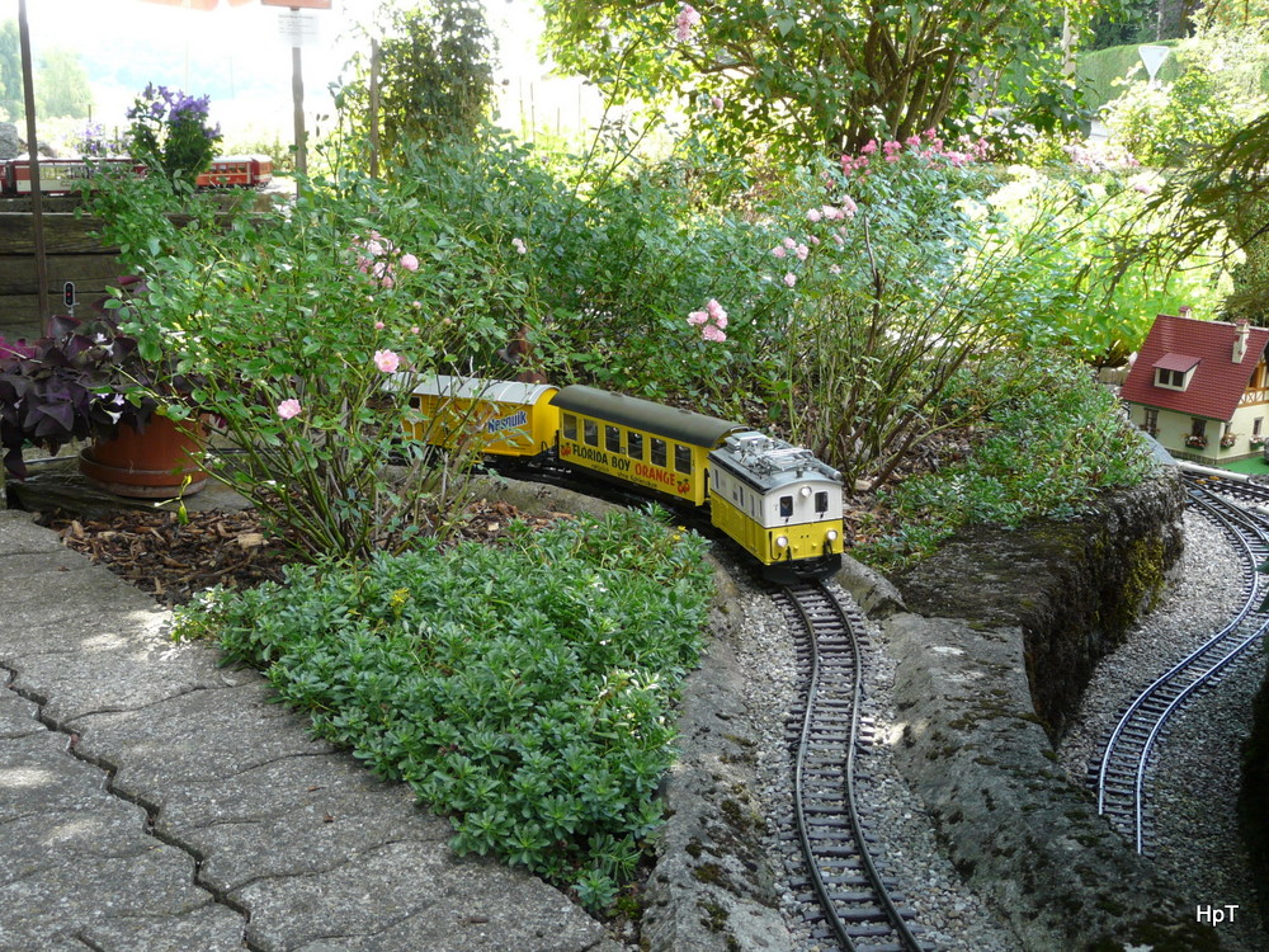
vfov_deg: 36.0
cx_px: 634
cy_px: 476
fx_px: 1466
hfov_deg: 46.8
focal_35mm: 40
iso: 100
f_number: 3.2
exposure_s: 1/100
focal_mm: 6.5
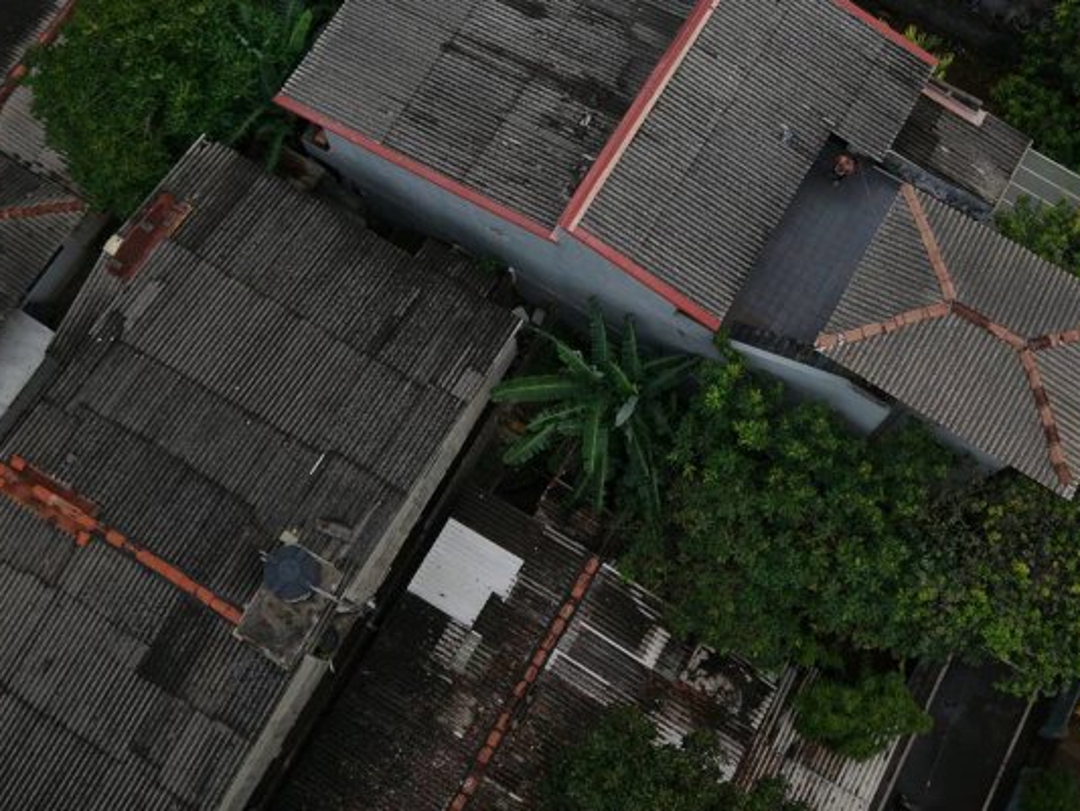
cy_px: 166
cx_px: 606
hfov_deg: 35.5
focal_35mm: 54
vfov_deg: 26.6
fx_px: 1685
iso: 100
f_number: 1.8
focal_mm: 8.67
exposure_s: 1/30
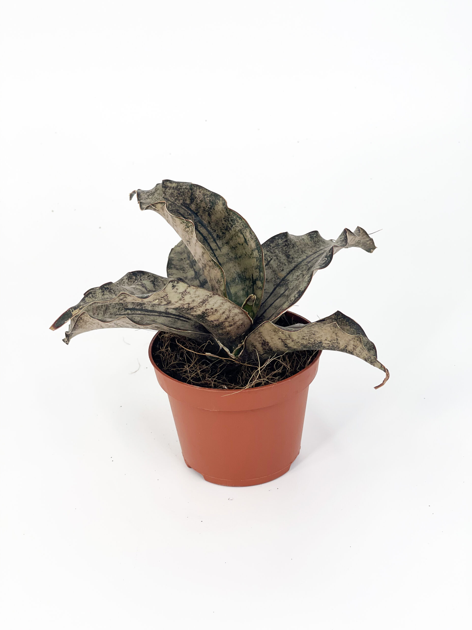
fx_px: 1164
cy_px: 315
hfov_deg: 22.9
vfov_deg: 30.3
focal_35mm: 64
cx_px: 236
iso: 20
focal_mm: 7.5
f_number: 2.2
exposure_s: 1/442
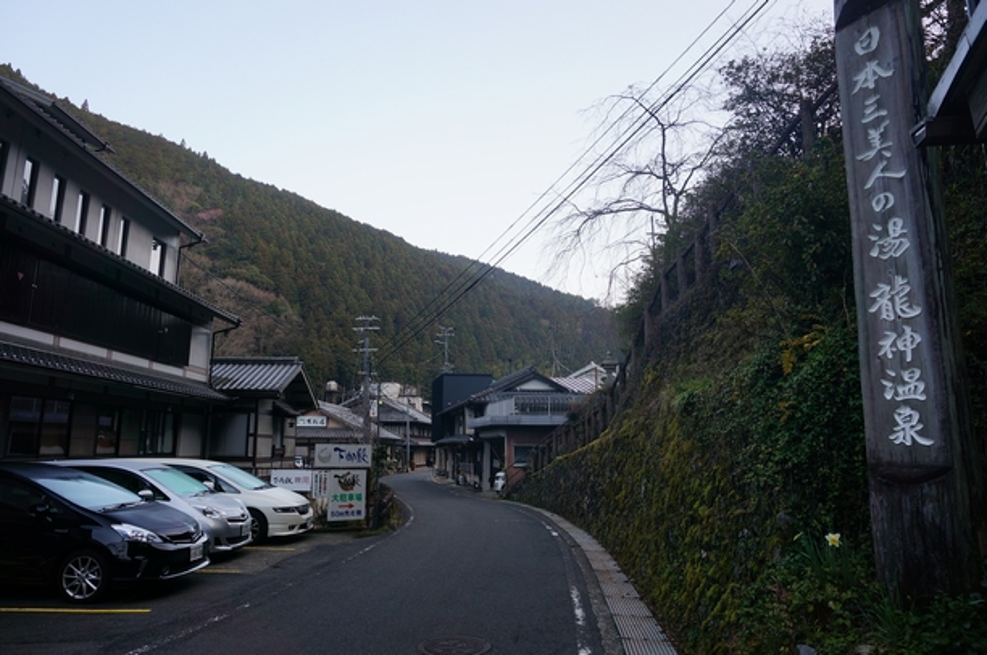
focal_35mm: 24
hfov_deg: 73.8
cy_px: 328
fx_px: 657
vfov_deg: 53.0
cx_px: 494
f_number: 5
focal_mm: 16
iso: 100
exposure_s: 1/60
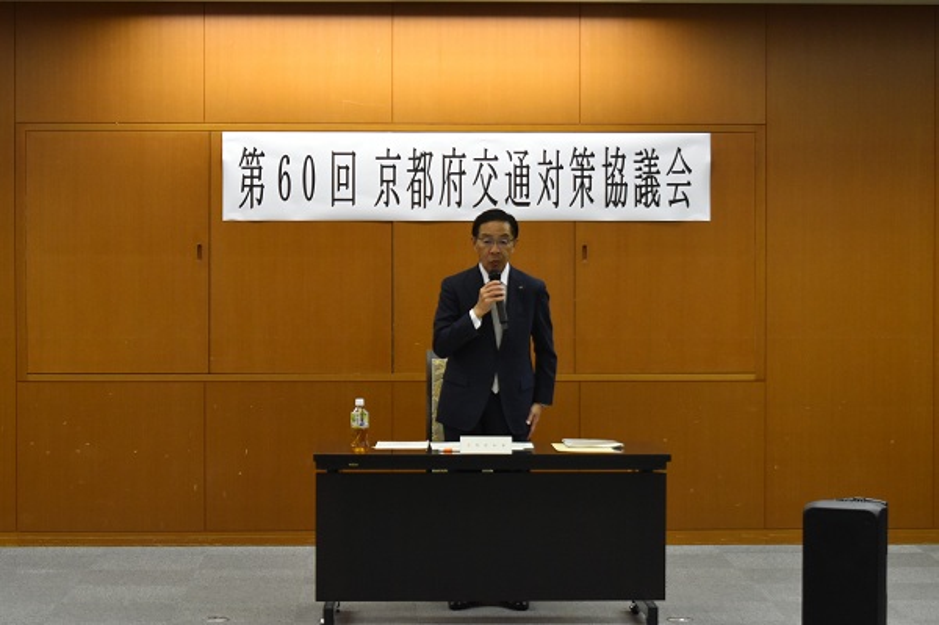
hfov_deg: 24.6
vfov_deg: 16.5
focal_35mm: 82
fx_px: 2150
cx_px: 470
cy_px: 312
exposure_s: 1/60
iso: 1250
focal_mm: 55
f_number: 5.6
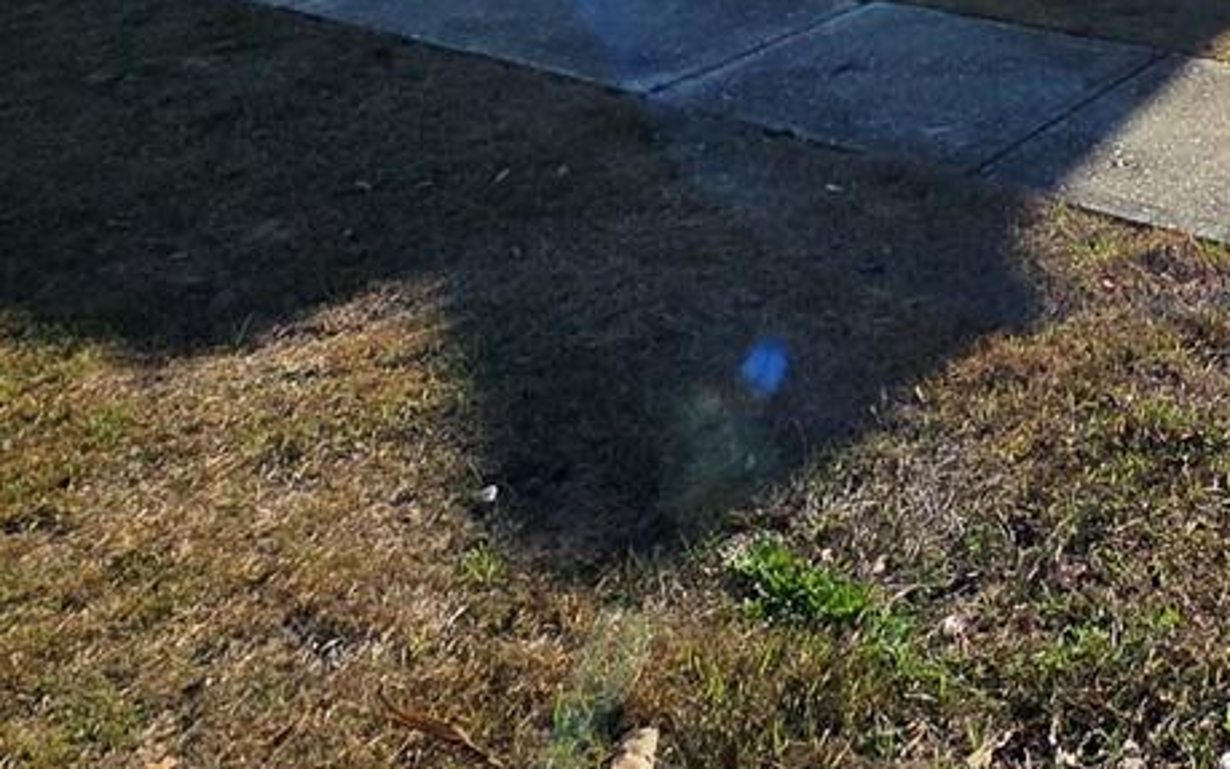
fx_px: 1609
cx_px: 1281
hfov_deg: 36.7
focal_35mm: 48
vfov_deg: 20.1
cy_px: -587
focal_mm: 2.2
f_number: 2.2
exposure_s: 1/3788
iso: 50
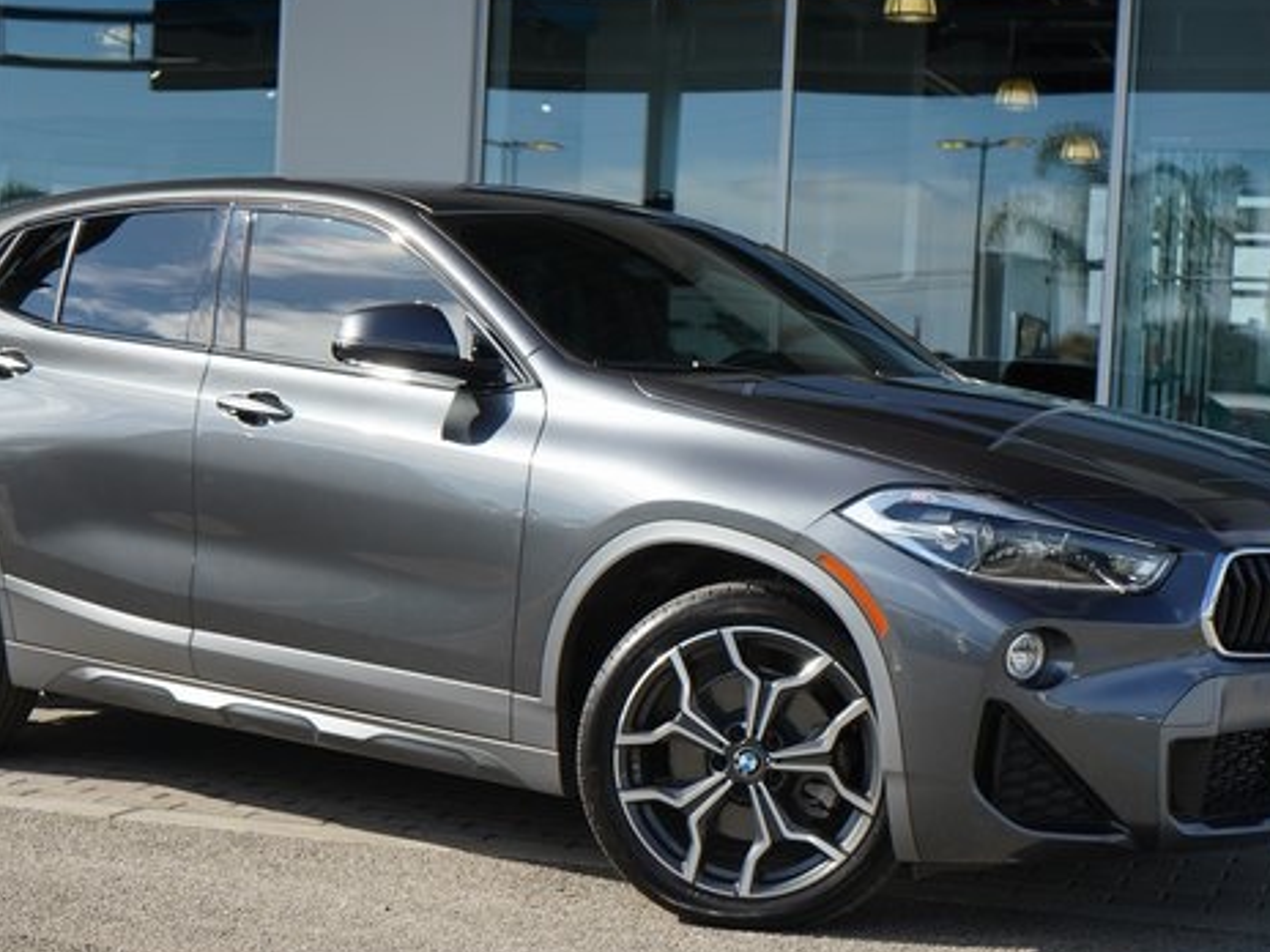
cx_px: 608
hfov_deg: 29.8
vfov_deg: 22.6
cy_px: 568
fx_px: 2385
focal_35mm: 65
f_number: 8
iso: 1000
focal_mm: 49
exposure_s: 1/2000
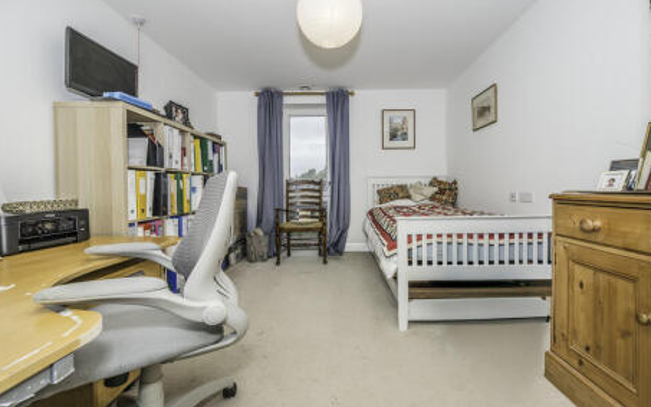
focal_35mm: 15
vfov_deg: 74.6
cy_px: 224
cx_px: 336
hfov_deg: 101.4
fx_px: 266
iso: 320
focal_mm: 14
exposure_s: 1/125
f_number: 7.1
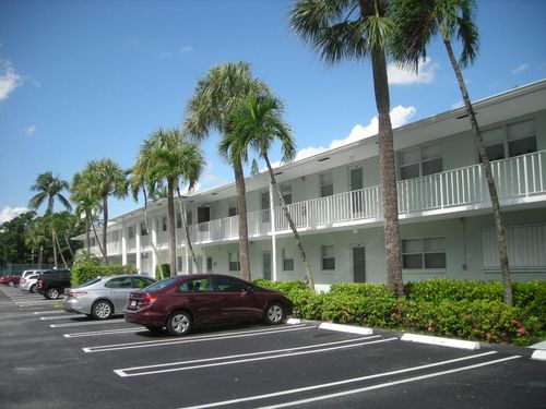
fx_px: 552
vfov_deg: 40.7
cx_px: 273
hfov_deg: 52.6
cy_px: 204
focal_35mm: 35
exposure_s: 1/297
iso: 72
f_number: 5.7
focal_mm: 5.7
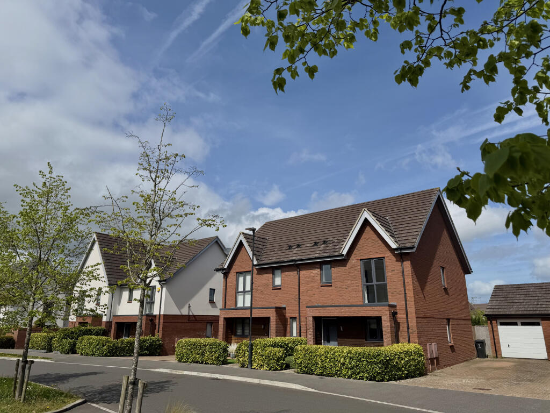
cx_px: 275
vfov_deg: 56.8
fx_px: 381
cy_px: 206
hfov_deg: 71.6
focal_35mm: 24
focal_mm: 6.76
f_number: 1.78
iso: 80
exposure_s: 1/7353
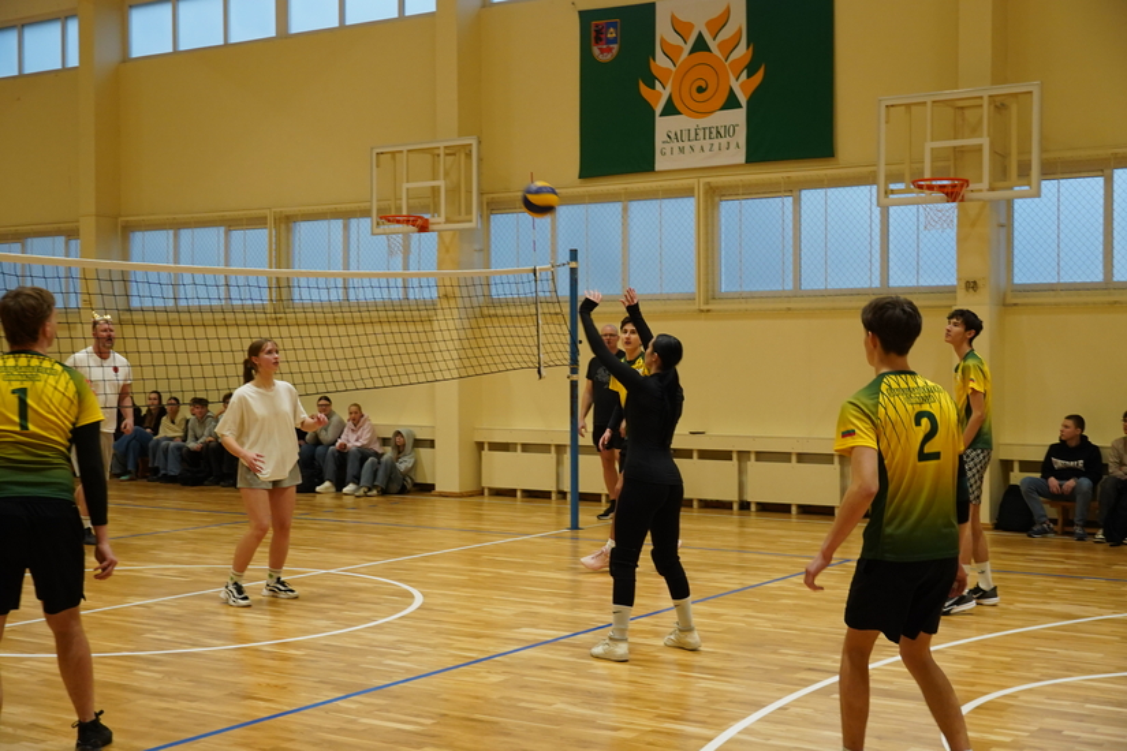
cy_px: 376
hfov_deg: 38.9
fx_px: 1596
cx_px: 564
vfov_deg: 26.5
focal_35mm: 51
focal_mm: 34
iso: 1600
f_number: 4.5
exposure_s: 1/160
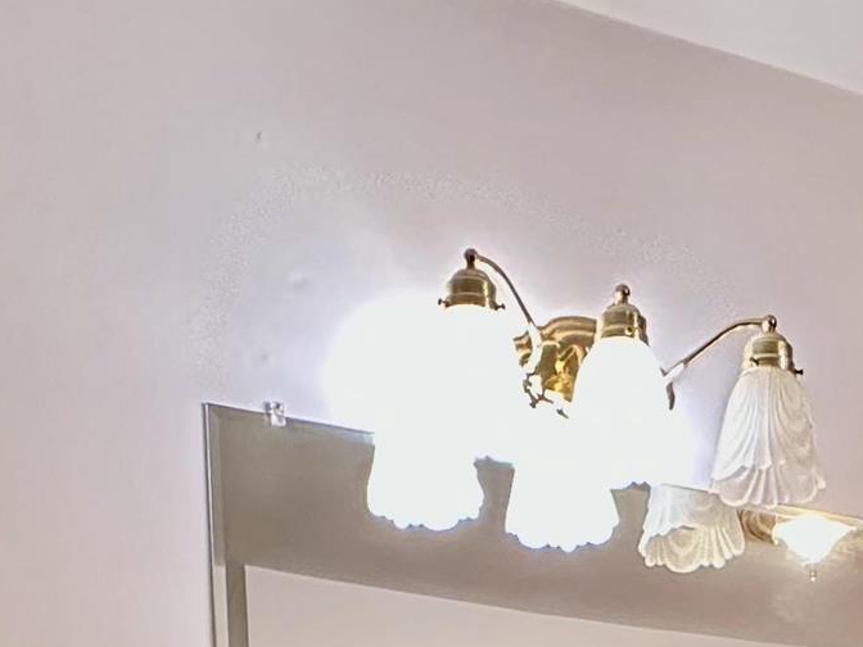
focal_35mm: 64
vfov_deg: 16.1
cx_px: 642
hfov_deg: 29.8
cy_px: 1394
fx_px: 1596
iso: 200
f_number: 2.2
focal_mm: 2.22
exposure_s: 1/60
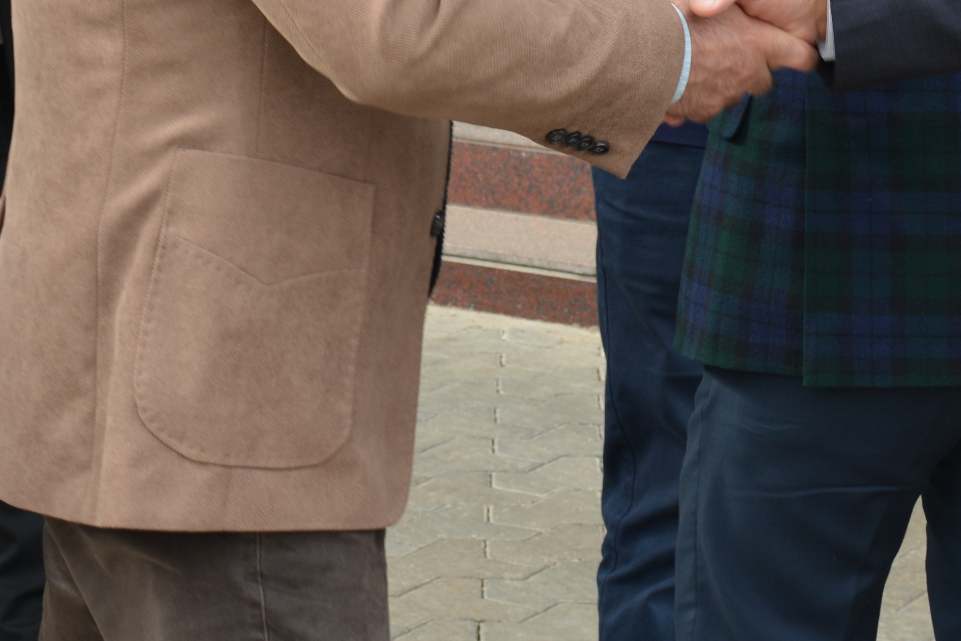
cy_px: -136
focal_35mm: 143
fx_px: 3817
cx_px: 503
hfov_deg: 14.3
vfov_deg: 9.5
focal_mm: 30
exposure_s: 1/160
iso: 200
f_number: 6.3
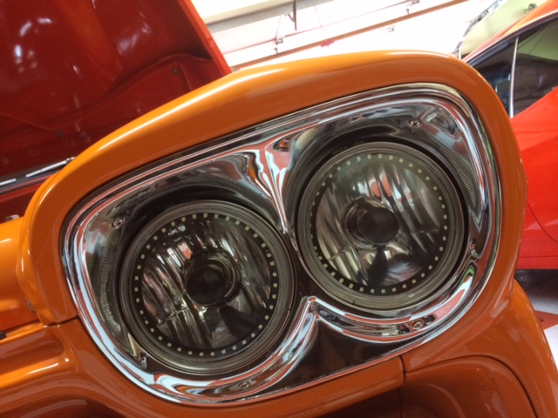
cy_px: 209
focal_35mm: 30
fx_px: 484
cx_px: 279
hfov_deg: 60.0
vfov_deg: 46.8
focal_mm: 4.12
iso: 250
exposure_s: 1/30
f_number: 2.2
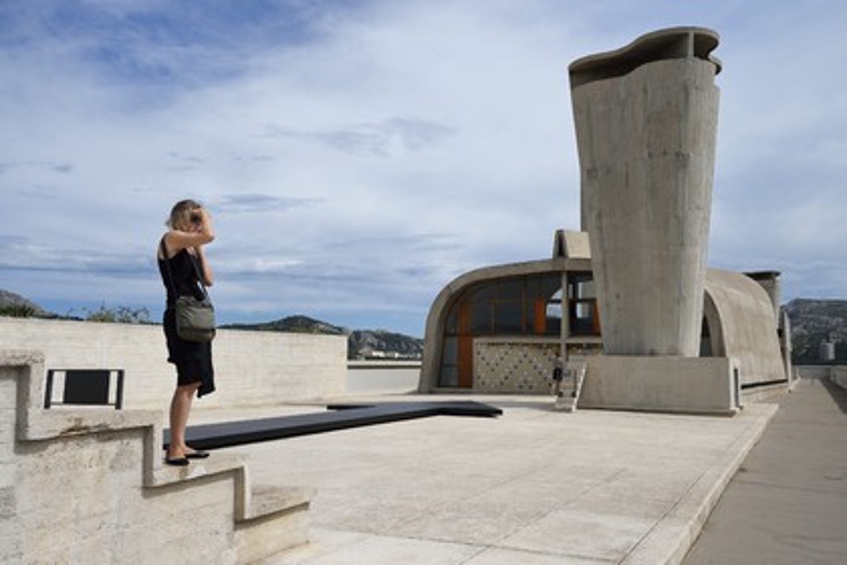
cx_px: 424
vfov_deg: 35.1
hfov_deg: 50.7
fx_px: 894
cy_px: 282
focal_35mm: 38
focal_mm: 38
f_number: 16
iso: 200
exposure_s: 1/250
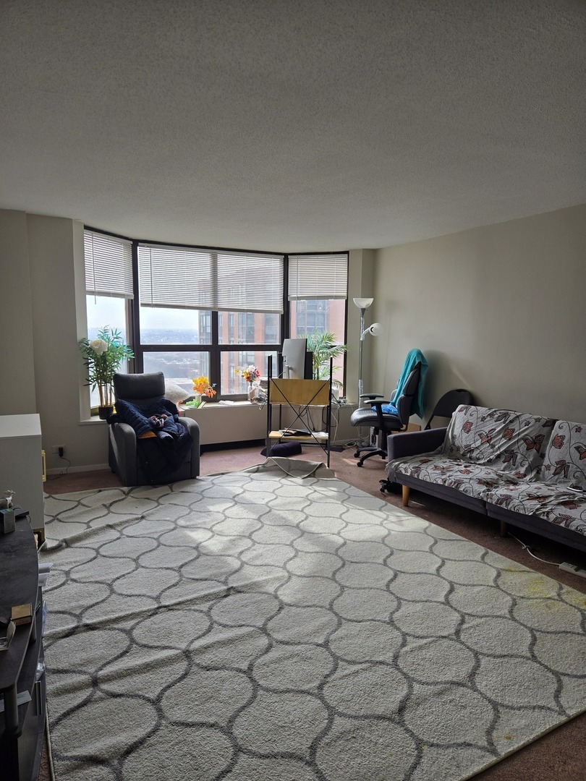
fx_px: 519
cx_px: 293
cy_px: 390
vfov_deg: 73.9
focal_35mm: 23
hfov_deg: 58.9
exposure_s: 1/227
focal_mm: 5.4
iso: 25
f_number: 1.8
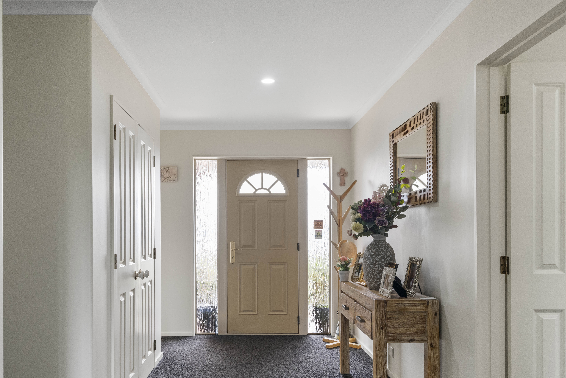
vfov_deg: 42.0
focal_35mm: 31
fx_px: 487
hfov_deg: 60.1
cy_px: 241
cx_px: 250
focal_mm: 24
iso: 640
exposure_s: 1/20
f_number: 9
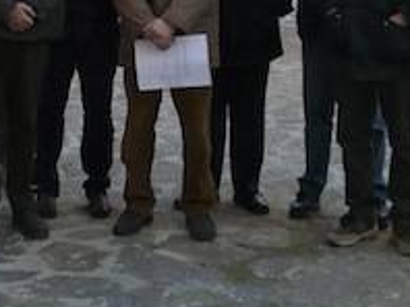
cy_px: -100
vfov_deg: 14.9
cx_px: 128
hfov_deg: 20.8
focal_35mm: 94
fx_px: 1112
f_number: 3.6
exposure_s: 1/125
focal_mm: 5
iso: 125
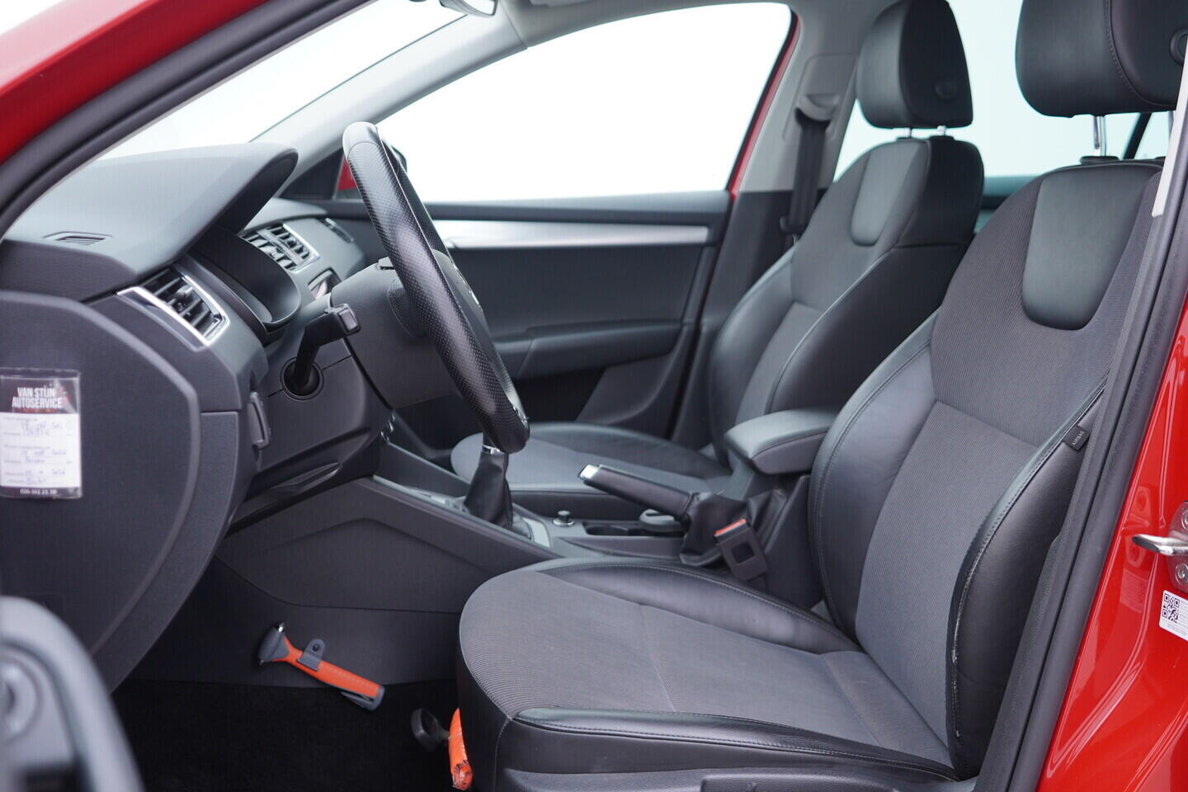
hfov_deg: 53.1
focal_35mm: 36
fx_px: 1188
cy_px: 396
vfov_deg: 36.9
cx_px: 594
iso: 200
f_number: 2.8
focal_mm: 24
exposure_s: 1/40
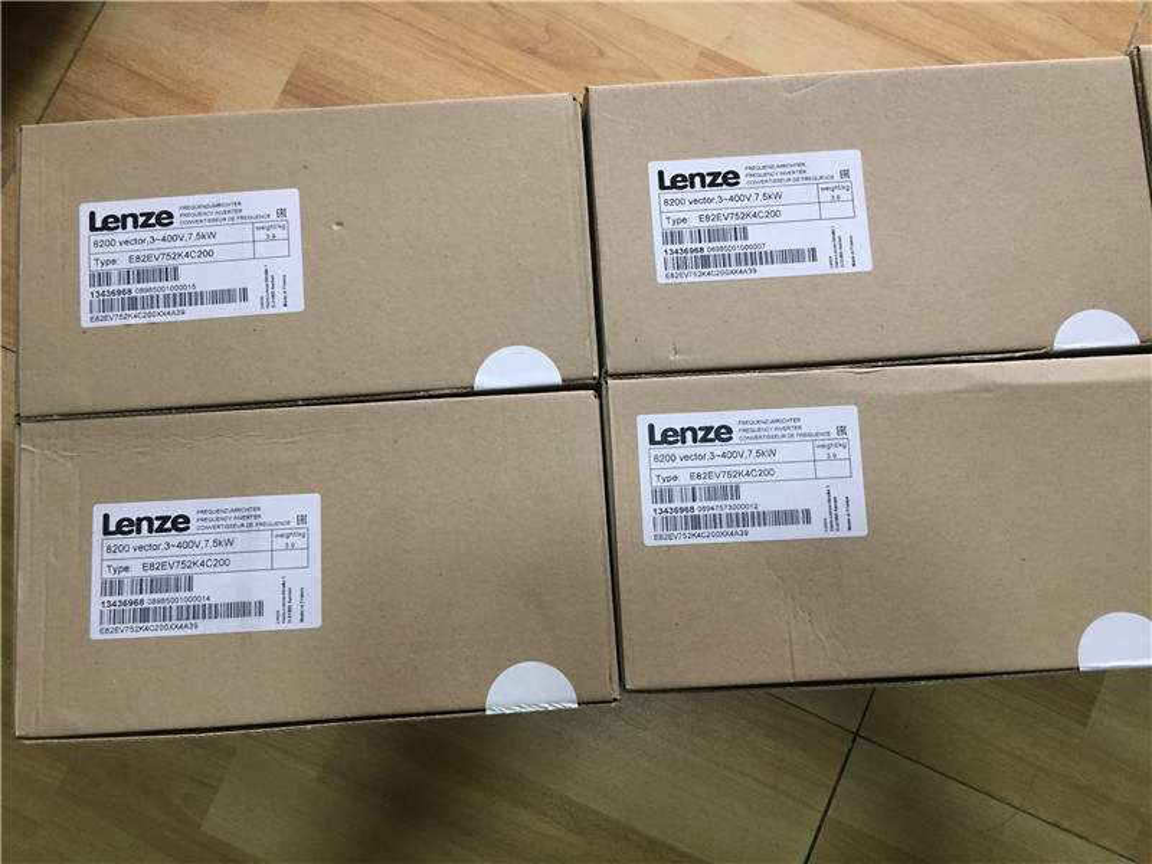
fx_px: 965
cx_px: 576
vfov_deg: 48.2
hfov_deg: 61.7
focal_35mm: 29
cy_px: 432
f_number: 2.2
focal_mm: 4.15
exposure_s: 1/33
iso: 160
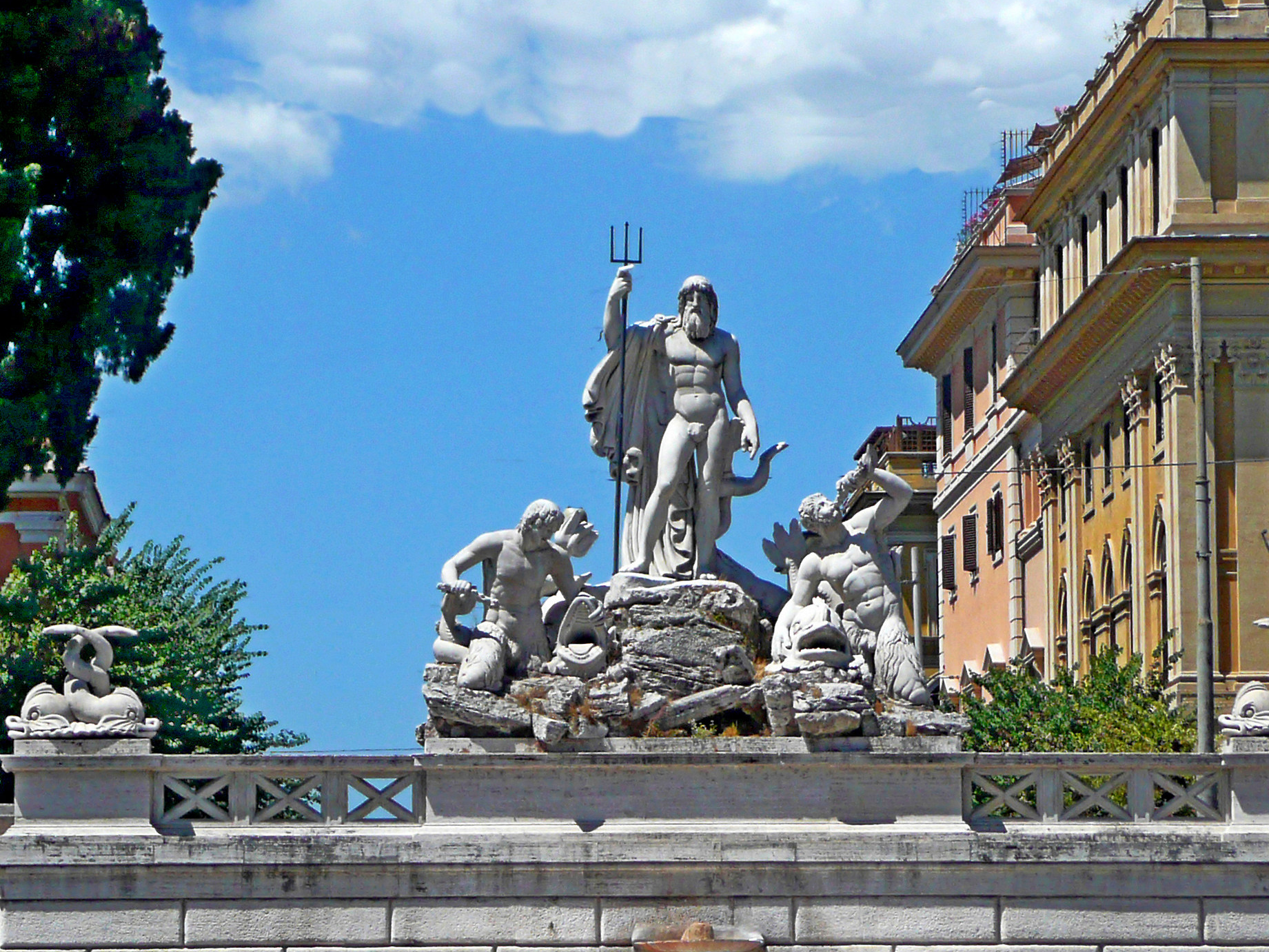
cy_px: 440
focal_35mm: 116
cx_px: 673
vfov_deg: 12.8
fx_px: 4253
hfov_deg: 17.0
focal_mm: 14.7
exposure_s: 1/640
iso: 100
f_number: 4.7
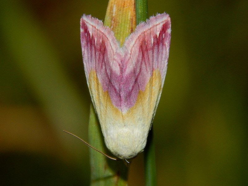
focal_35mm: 209
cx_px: 124
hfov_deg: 9.5
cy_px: 93
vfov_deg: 7.1
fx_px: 1497
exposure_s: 1/320
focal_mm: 37.1
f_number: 10.9
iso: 125
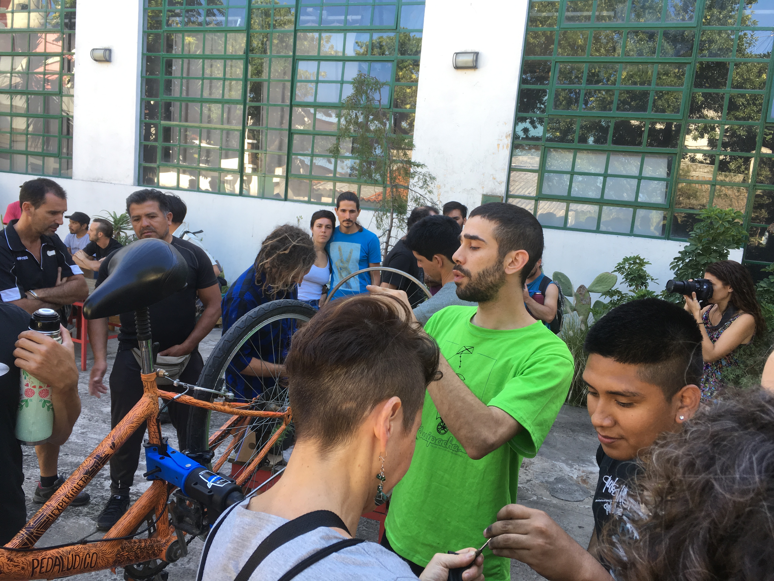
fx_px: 648
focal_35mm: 29
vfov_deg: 48.2
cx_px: 387
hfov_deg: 61.7
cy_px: 290
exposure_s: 1/100
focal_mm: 4.15
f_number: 2.2
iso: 32
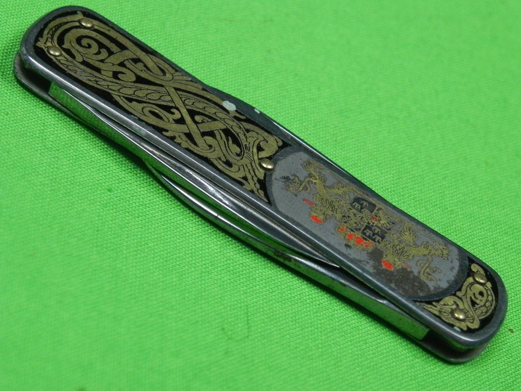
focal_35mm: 105
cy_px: 196
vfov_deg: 14.1
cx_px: 260
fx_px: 1580
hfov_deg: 18.7
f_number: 4
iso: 276
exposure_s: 1/125
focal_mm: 18.8
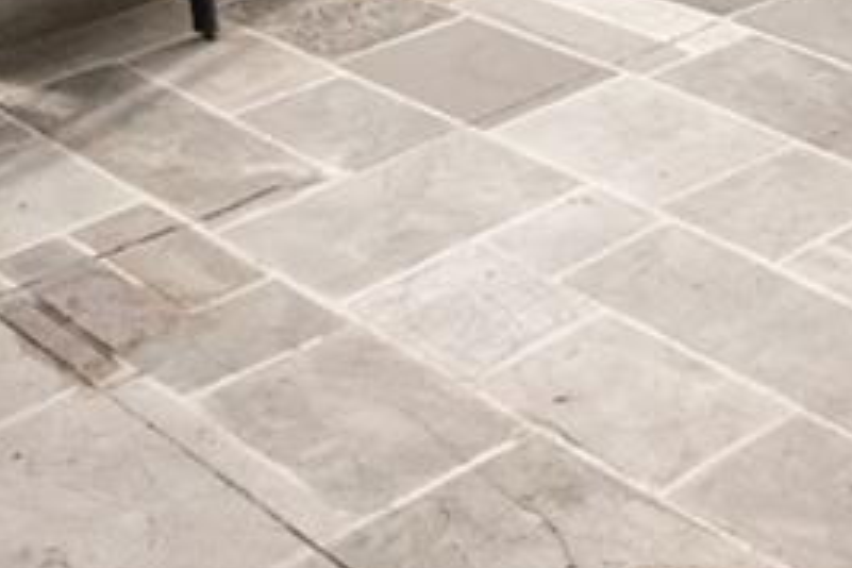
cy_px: -694
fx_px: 1988
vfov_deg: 13.2
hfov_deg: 23.4
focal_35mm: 84
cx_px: 807
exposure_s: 1/500
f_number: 6.3
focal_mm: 14
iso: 250
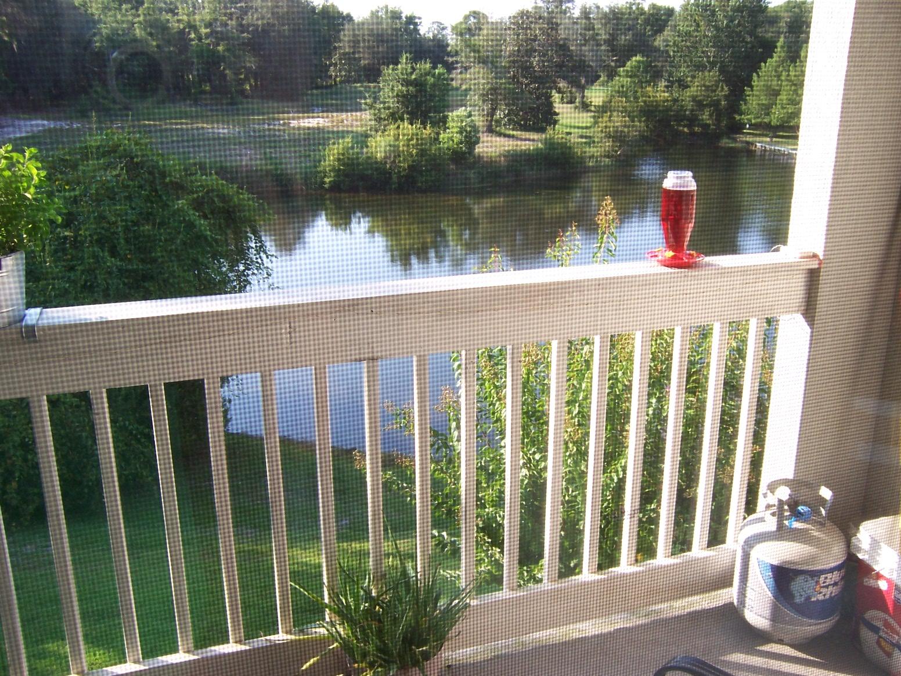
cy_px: 338
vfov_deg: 42.9
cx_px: 450
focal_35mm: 33
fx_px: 859
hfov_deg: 55.4
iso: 80
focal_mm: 5.5
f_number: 3.4
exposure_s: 1/90
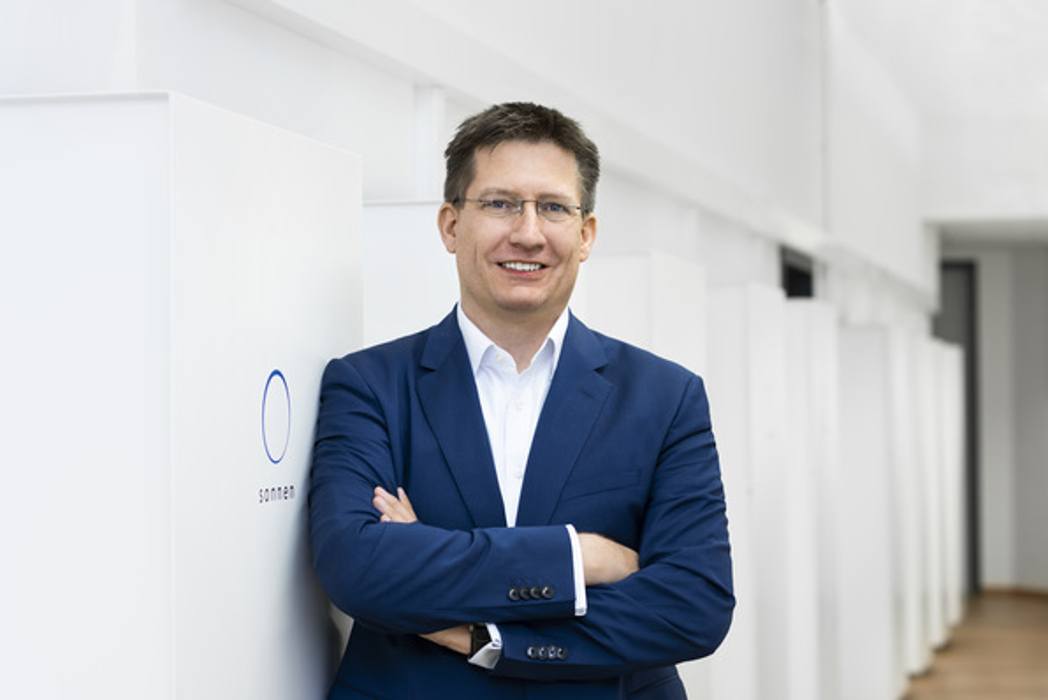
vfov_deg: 16.1
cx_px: 524
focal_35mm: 85
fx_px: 2476
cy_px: 350
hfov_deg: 23.9
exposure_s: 1/100
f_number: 4.5
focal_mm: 85
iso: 320
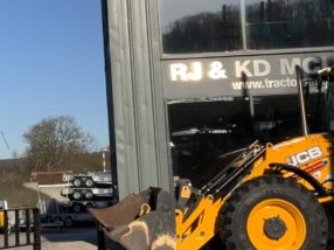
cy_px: 42
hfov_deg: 18.5
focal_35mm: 104
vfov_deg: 14.1
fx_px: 1003
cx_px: 6
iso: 20
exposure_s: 1/2801
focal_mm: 3
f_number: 1.8
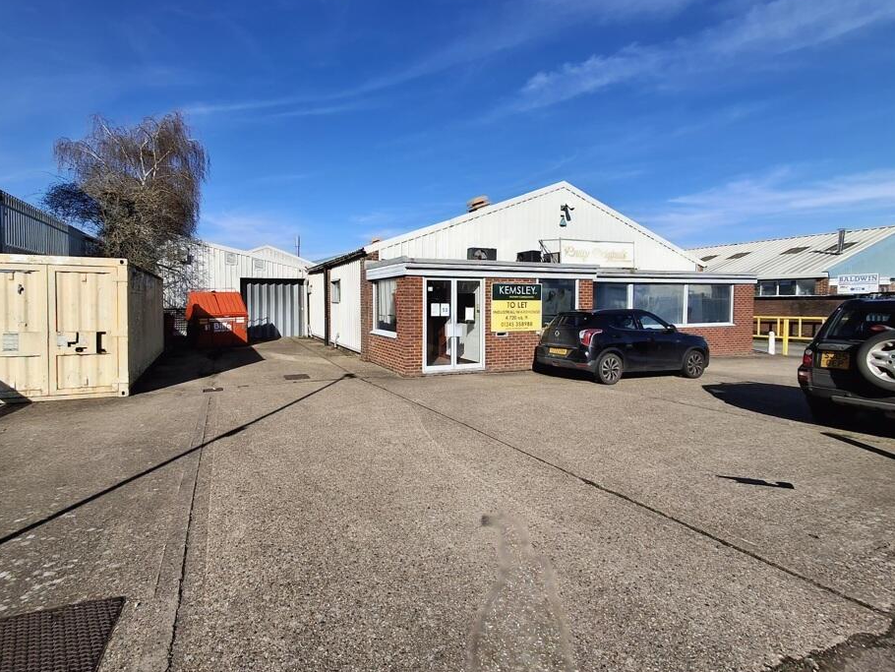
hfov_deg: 87.5
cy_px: 320
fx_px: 466
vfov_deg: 71.6
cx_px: 403
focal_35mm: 18
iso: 40
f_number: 2.2
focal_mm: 1.64
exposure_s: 1/2000
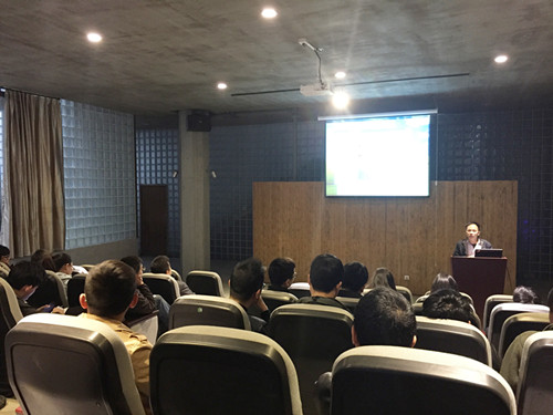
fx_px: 463
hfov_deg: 61.7
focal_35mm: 29
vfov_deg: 48.2
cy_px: 208
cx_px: 276
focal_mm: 4.15
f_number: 2.2
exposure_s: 1/17
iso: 250
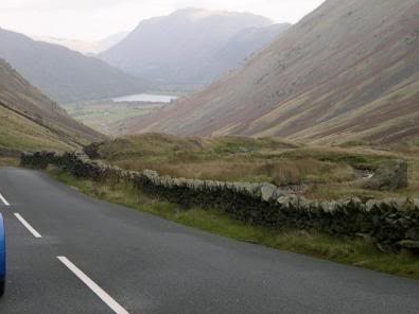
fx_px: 932
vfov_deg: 19.1
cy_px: 147
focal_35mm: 77
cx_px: 58
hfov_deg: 24.7
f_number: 2.8
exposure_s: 1/250
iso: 100
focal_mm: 8
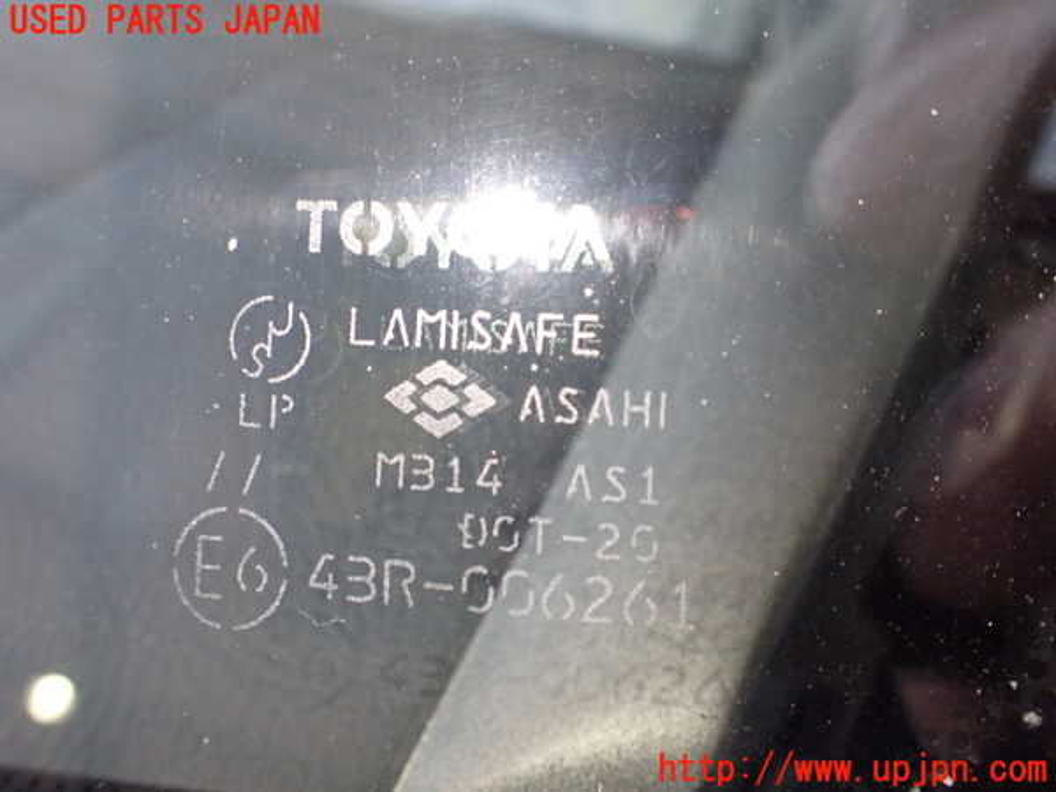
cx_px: 528
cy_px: 396
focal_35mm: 30
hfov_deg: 60.0
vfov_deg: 46.8
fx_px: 915
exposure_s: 1/125
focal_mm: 5.4
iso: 640
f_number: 2.3
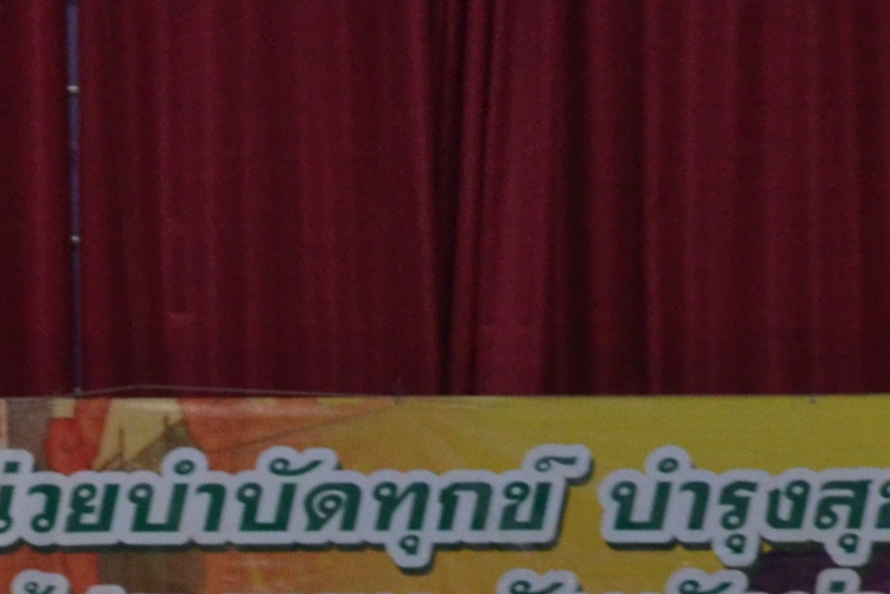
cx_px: -75
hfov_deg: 8.0
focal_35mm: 255
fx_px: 6305
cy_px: 1200
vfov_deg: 5.3
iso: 800
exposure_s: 1/60
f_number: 5
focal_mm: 38
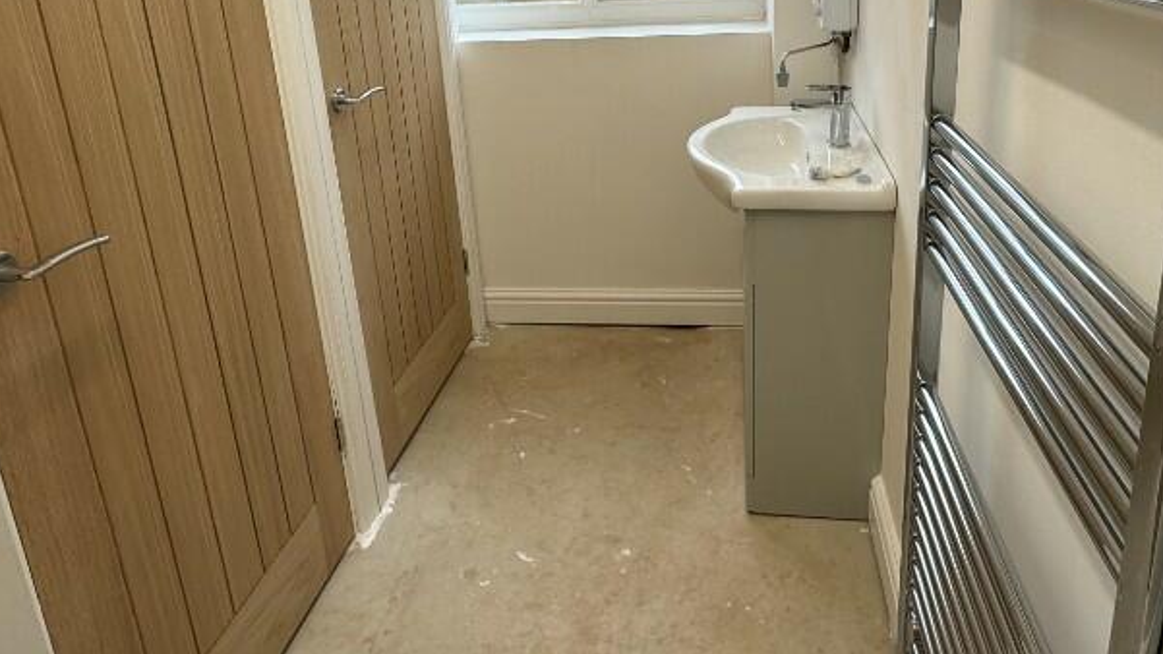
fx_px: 802
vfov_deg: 42.4
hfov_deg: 71.8
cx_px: 619
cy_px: 130
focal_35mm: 26
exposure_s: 1/153
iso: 40
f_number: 2.2
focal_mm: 2.22
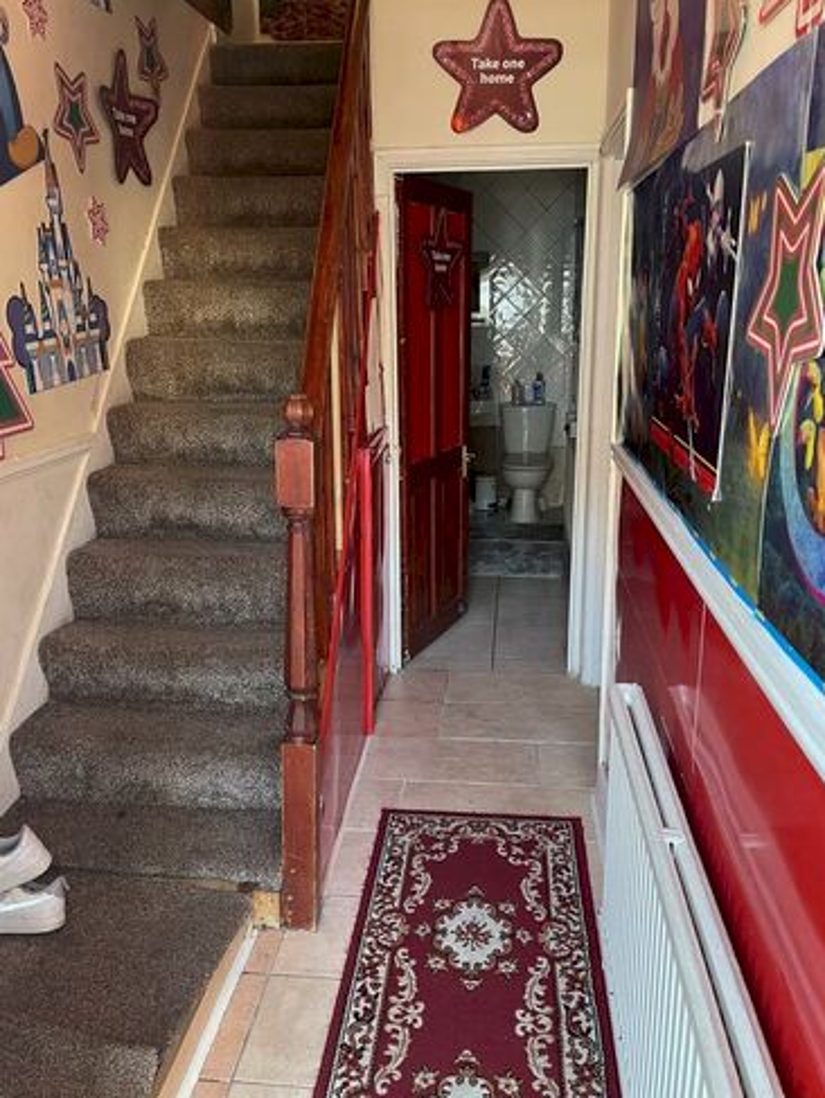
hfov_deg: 49.8
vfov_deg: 63.4
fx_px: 889
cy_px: 554
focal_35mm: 28
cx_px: 408
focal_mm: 5.1
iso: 200
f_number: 1.6
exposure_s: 1/50
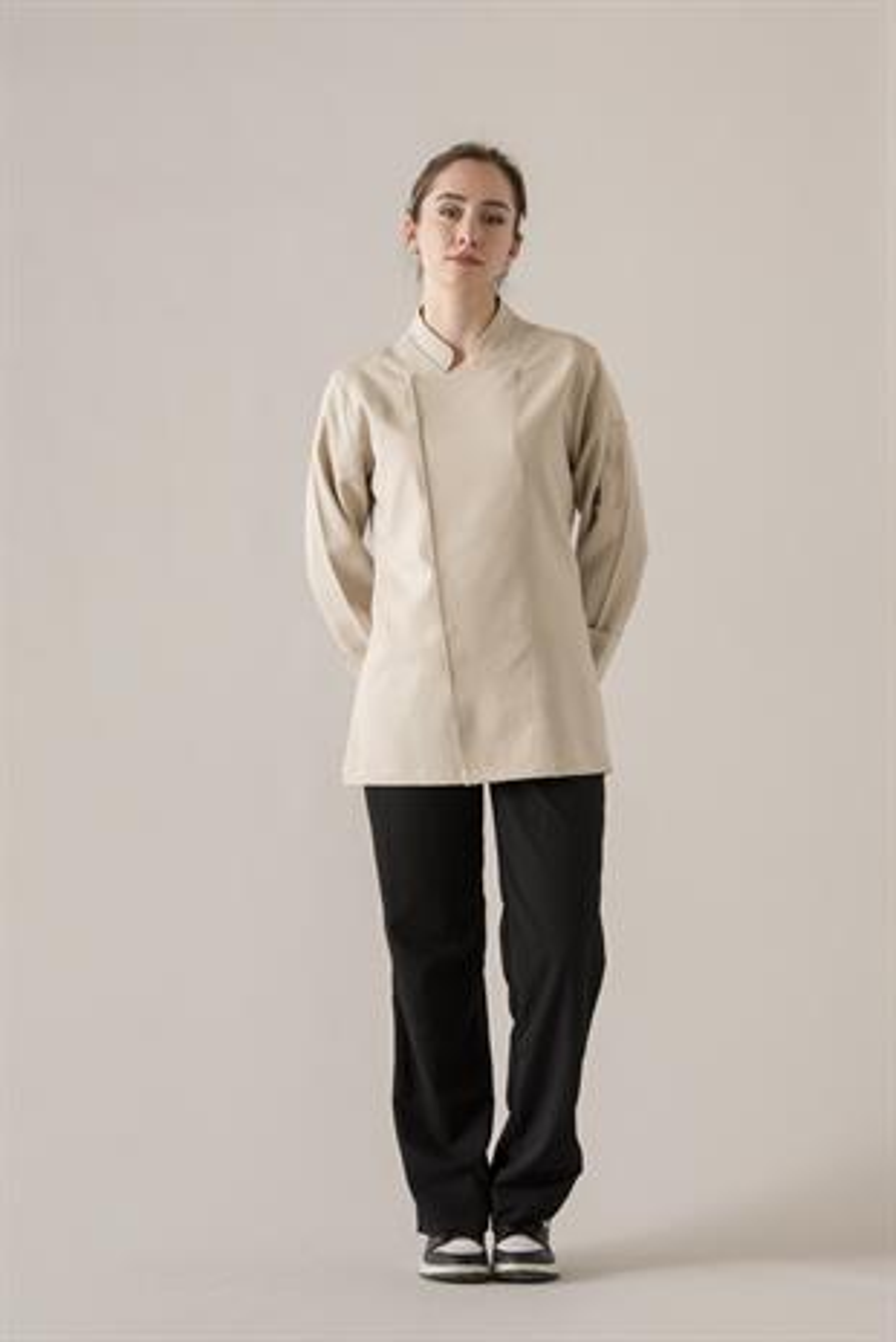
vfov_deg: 16.4
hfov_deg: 11.0
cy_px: 671
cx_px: 448
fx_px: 4659
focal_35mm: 125
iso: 320
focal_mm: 125
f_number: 11
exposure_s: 1/160
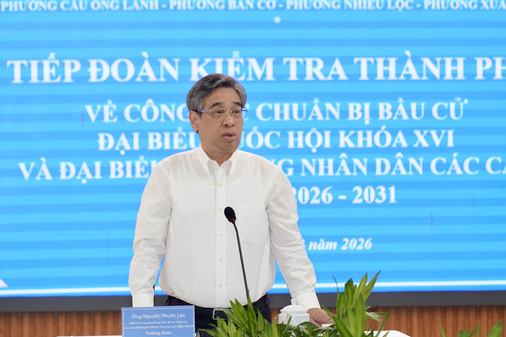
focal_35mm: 189
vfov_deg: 7.3
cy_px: 170
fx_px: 2656
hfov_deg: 10.9
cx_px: 276
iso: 400
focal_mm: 139
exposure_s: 1/30
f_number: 5.6
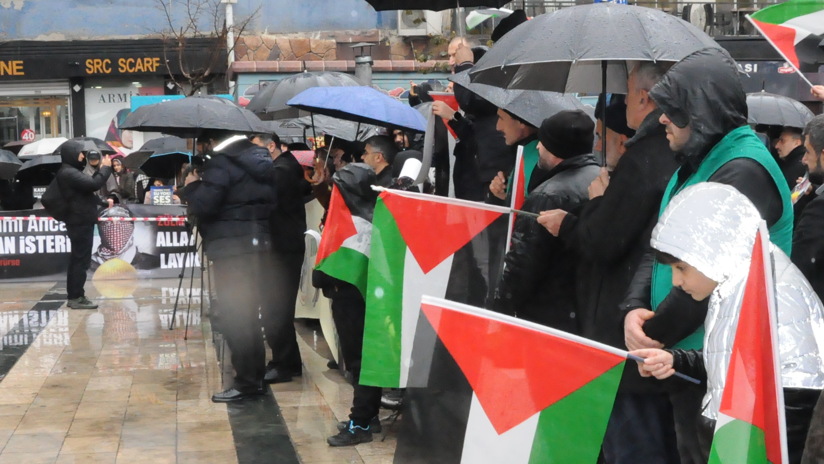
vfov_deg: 18.2
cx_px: 414
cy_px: 321
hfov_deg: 31.9
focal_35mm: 66
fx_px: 1443
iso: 3200
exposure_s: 1/200
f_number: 13
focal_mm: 21
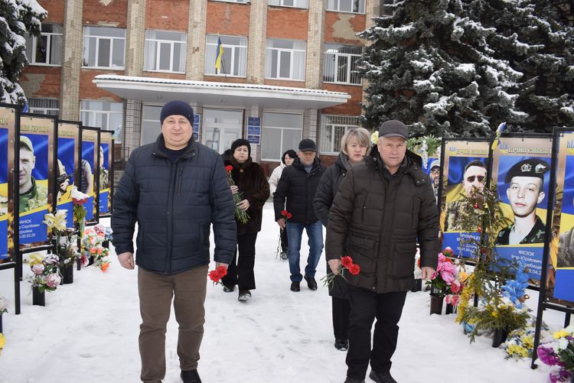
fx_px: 503
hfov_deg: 59.5
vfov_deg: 41.8
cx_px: 287
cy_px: 192
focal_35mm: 32
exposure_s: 1/125
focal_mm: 21
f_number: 5.6
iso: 180
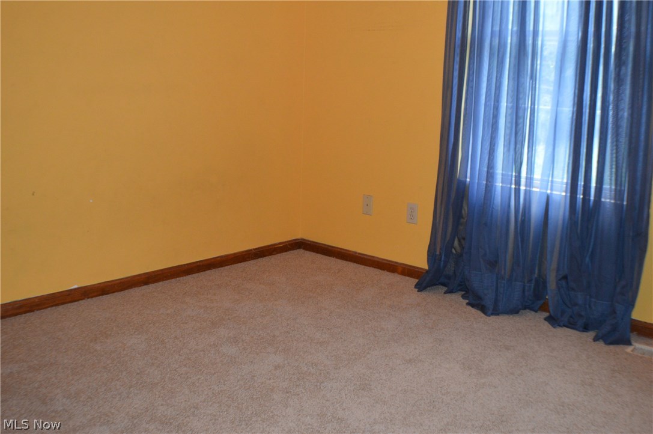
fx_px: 870
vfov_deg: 28.0
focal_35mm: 48
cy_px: 217
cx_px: 326
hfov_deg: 41.2
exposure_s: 1/60
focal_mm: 32
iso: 1600
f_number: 4.8
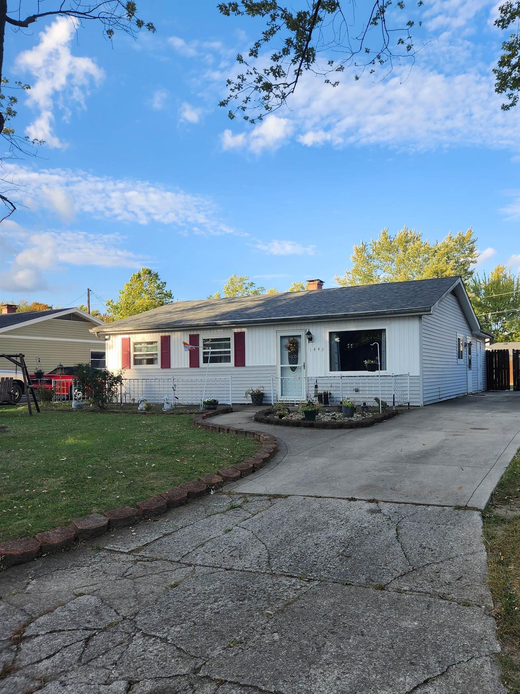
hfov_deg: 51.1
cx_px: 305
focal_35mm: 27
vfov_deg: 65.3
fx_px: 541
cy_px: 366
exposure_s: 1/541
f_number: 1.8
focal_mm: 5.4
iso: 20
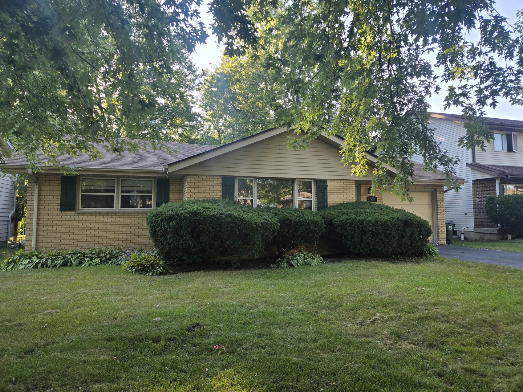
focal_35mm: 23
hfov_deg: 73.9
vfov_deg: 58.9
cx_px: 262
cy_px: 196
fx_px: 347
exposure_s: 1/253
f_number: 1.8
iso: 25
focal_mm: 5.4
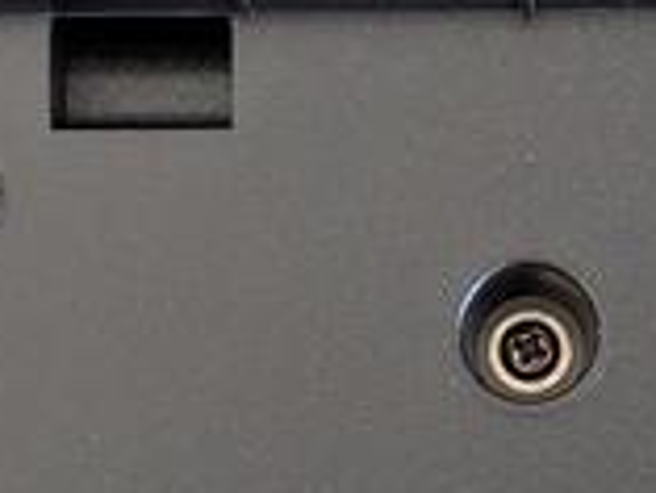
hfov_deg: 14.6
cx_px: 531
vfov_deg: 11.0
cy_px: 520
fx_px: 2541
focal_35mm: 134
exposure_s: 1/24
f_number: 1.73
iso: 349
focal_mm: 4.38
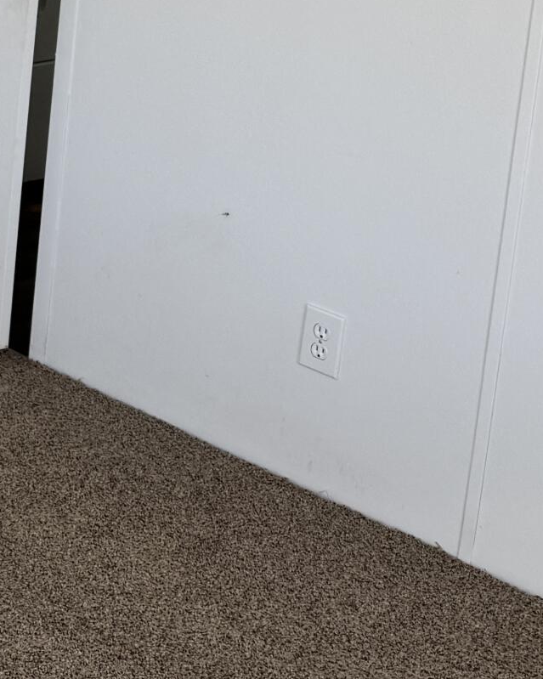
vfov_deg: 20.5
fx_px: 1768
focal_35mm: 88
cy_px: -110
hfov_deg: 14.3
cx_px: -567
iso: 80
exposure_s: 1/392
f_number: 1.78
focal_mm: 6.76
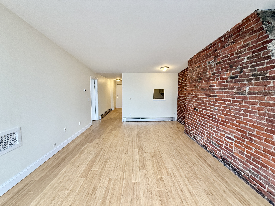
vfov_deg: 85.7
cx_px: 138
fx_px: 111
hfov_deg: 102.1
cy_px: 103
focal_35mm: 14
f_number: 2.2
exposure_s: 1/120
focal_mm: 2.22
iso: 160
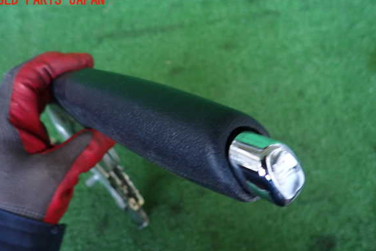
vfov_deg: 47.8
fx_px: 282
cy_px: 139
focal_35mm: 27
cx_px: 181
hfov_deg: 67.4
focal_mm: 4.5
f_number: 2
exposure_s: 1/30
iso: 250
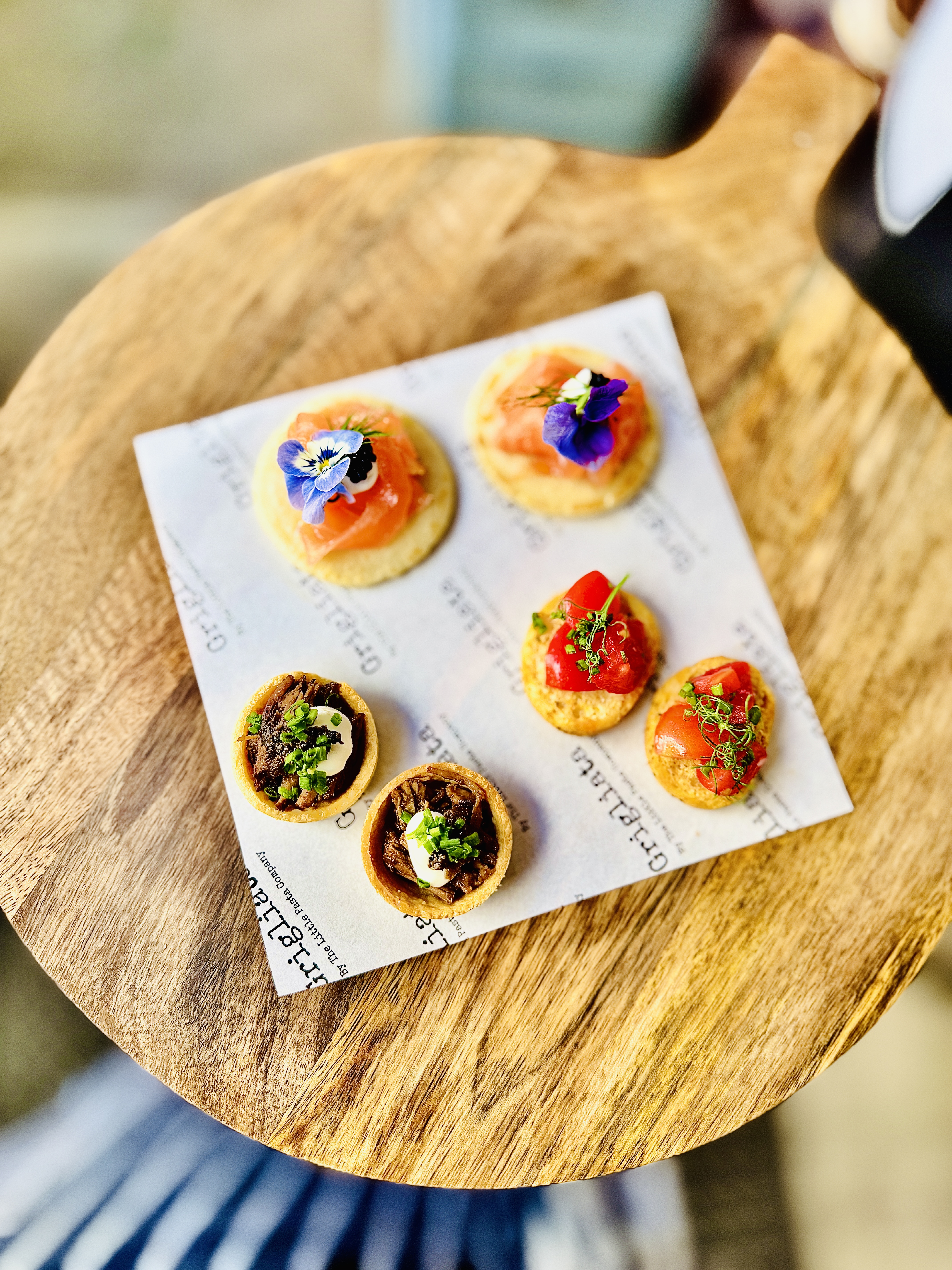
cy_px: 635
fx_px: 880
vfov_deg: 71.6
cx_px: 476
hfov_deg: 56.8
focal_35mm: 24
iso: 80
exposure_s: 1/397
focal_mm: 6.76
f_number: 1.78
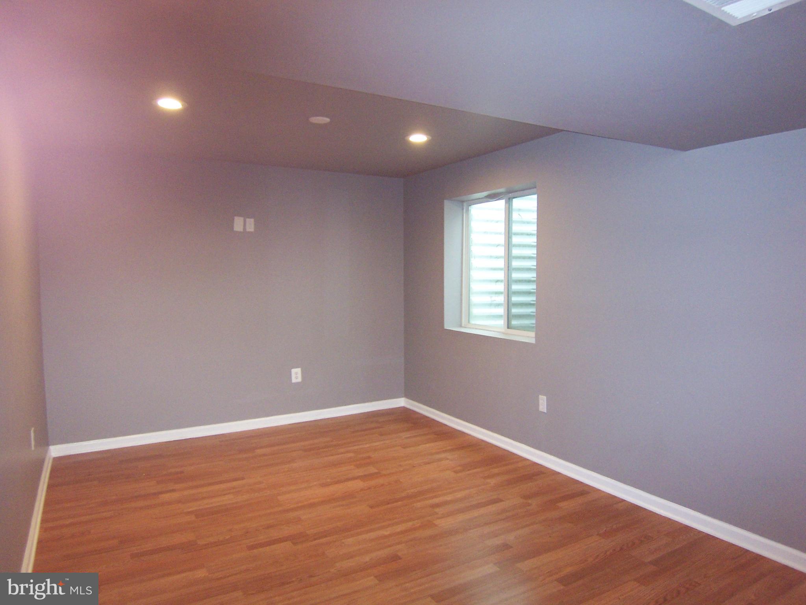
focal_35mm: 23
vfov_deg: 58.9
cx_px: 403
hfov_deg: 73.9
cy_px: 302
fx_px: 536
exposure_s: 1/30
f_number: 2.8
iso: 200
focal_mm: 3.8
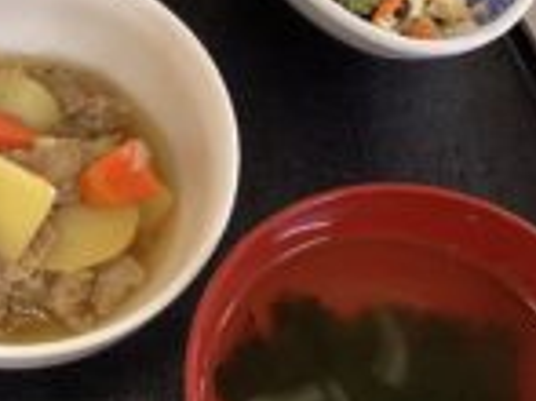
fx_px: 1222
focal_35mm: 79
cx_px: 5
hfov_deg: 23.7
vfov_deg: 18.6
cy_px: 173
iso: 200
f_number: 2.4
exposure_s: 1/60
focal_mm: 3.3
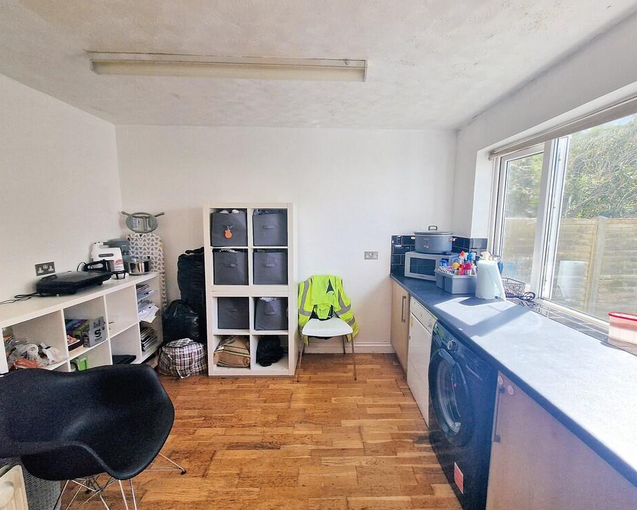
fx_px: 264
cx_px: 336
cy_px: 255
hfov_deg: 100.6
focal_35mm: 14
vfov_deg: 88.0
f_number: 2.2
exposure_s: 1/448
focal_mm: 2.2
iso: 50
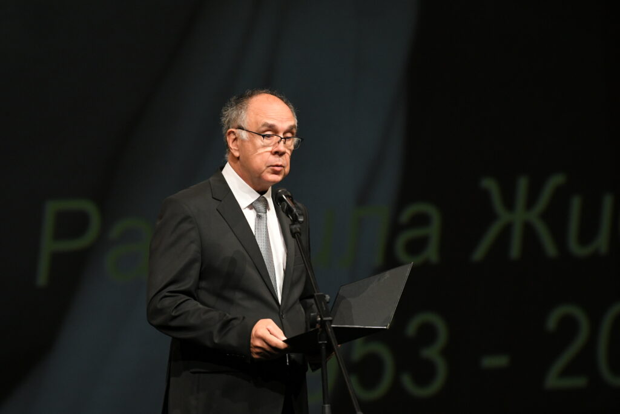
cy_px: 207
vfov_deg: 5.7
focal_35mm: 240
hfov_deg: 8.6
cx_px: 310
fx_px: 4134
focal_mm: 200
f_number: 4
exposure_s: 1/250
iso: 2000
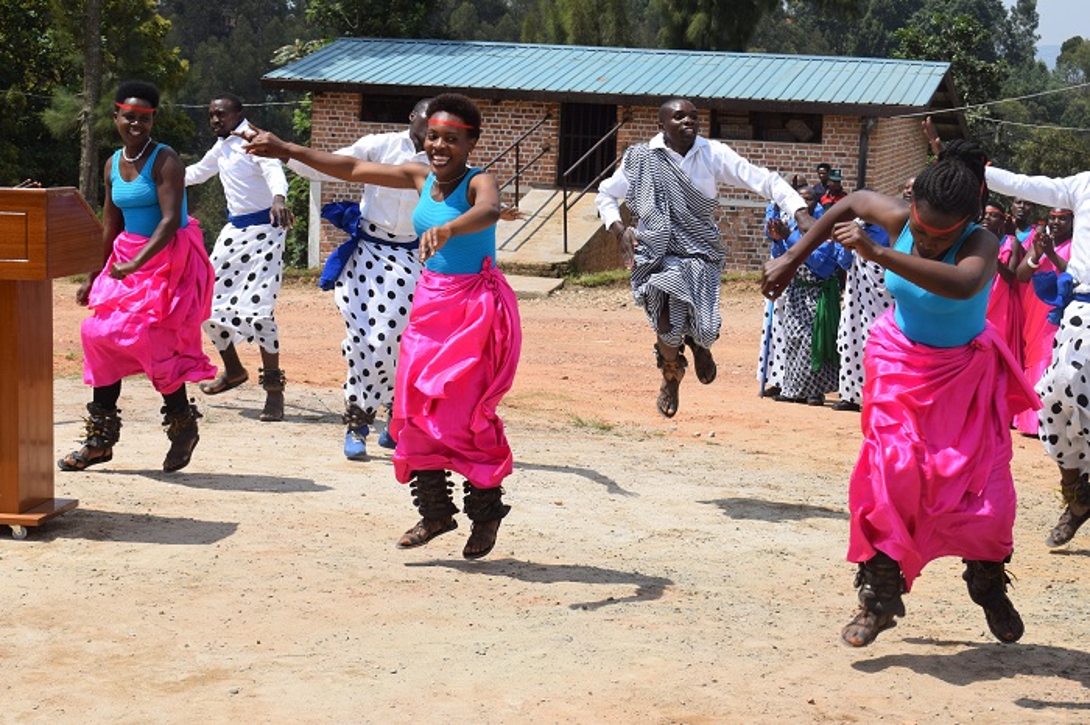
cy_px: 362
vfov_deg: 20.1
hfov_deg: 29.9
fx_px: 2043
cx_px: 545
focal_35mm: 68
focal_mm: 45
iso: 200
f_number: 10
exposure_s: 1/400
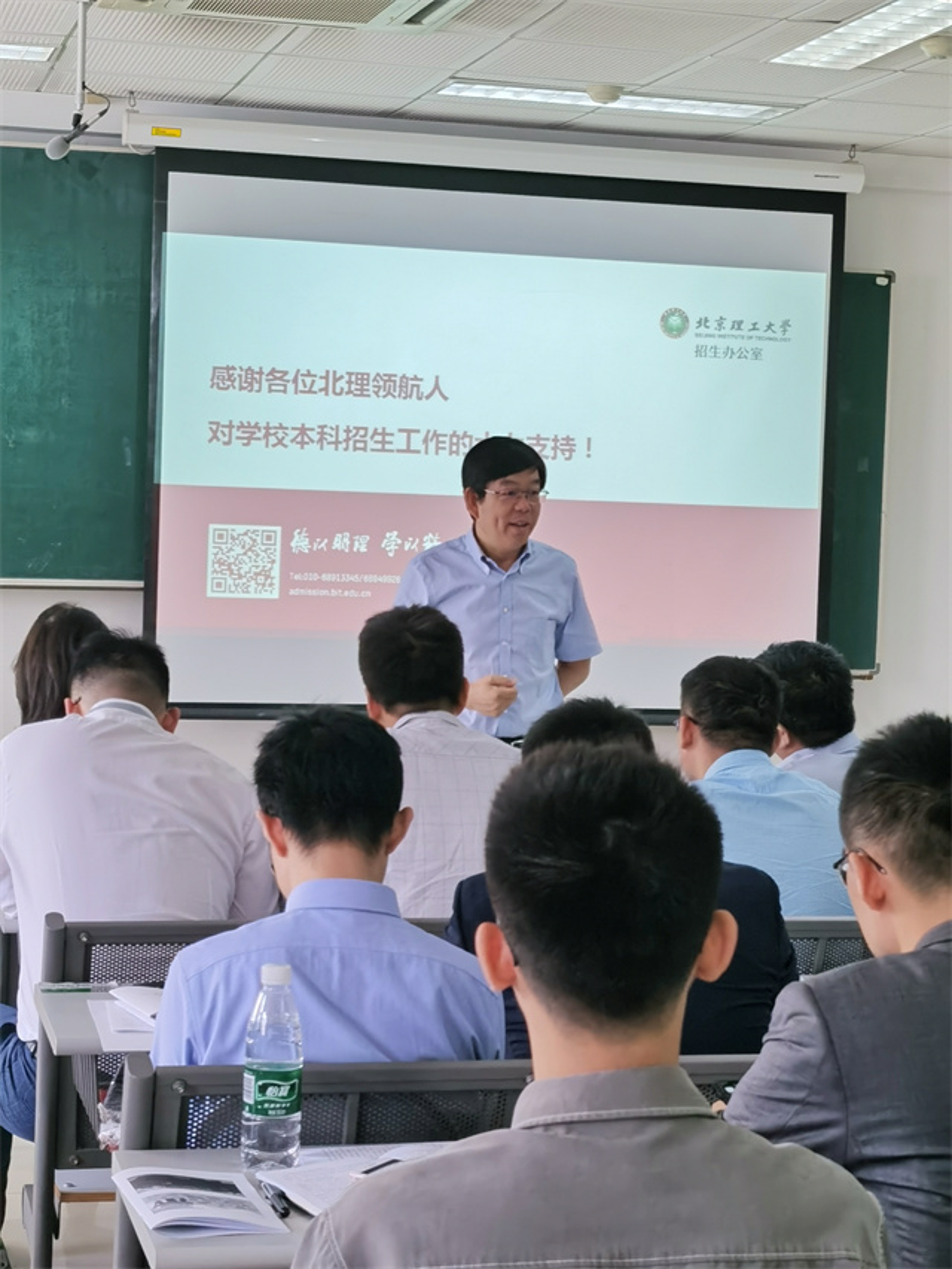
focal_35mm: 72
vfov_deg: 27.0
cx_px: 476
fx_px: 2640
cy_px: 634
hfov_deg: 20.4
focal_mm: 5.56
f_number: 1.6
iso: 80
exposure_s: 1/100
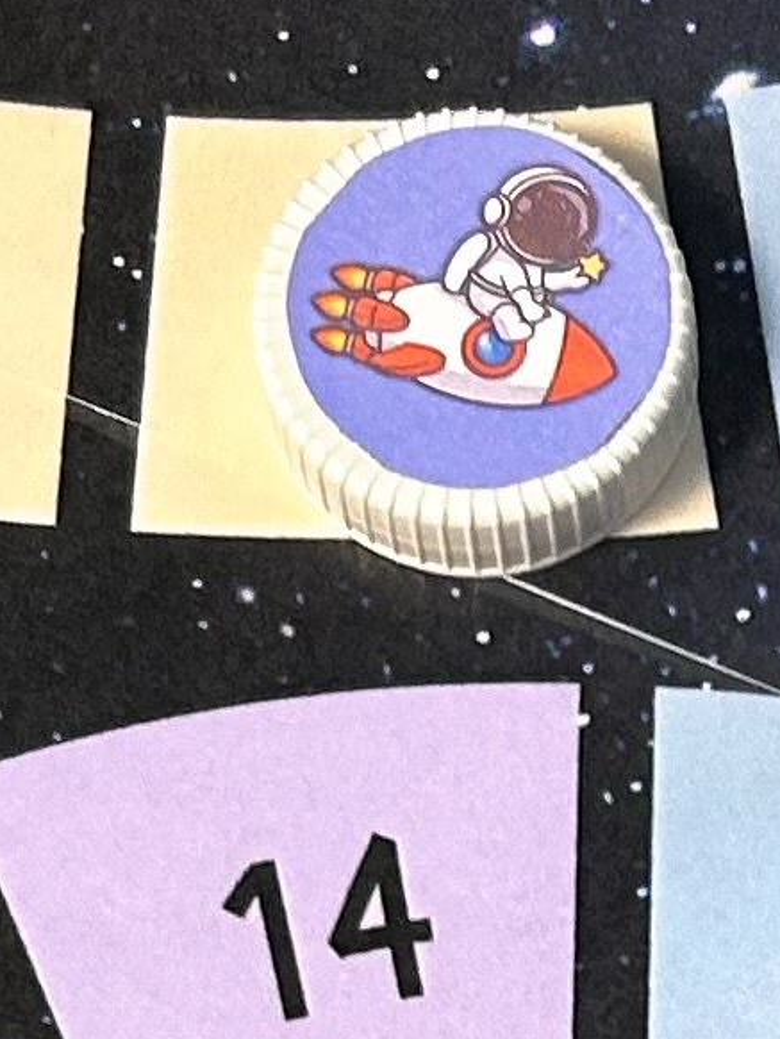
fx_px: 5404
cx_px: 896
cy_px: 1530
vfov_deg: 10.6
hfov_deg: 8.2
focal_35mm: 180
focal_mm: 5.7
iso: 100
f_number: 1.5
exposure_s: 1/60
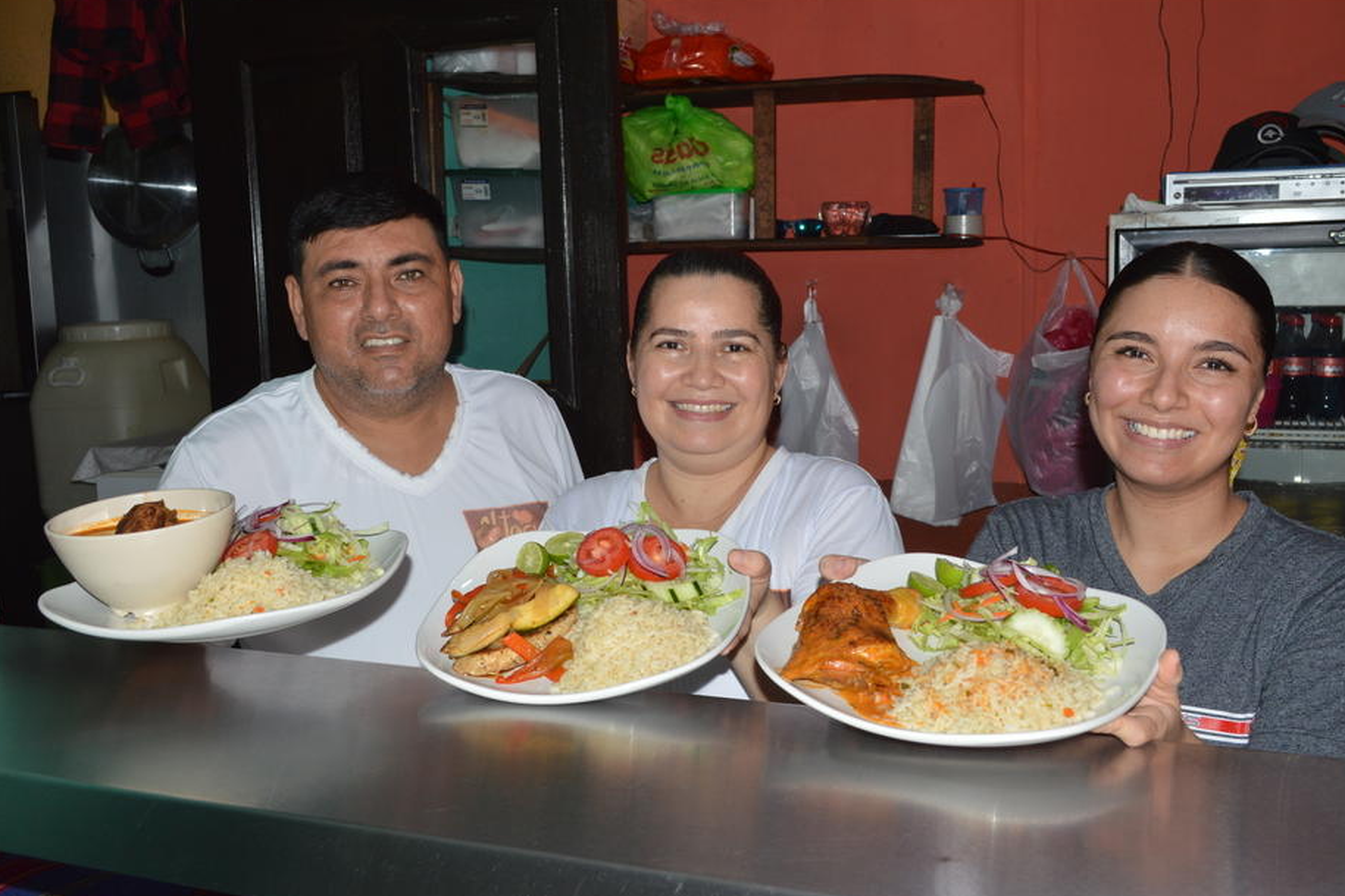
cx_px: 685
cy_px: 450
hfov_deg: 51.9
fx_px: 1382
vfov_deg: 35.9
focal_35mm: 37
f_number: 8
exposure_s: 1/125
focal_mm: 24
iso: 400
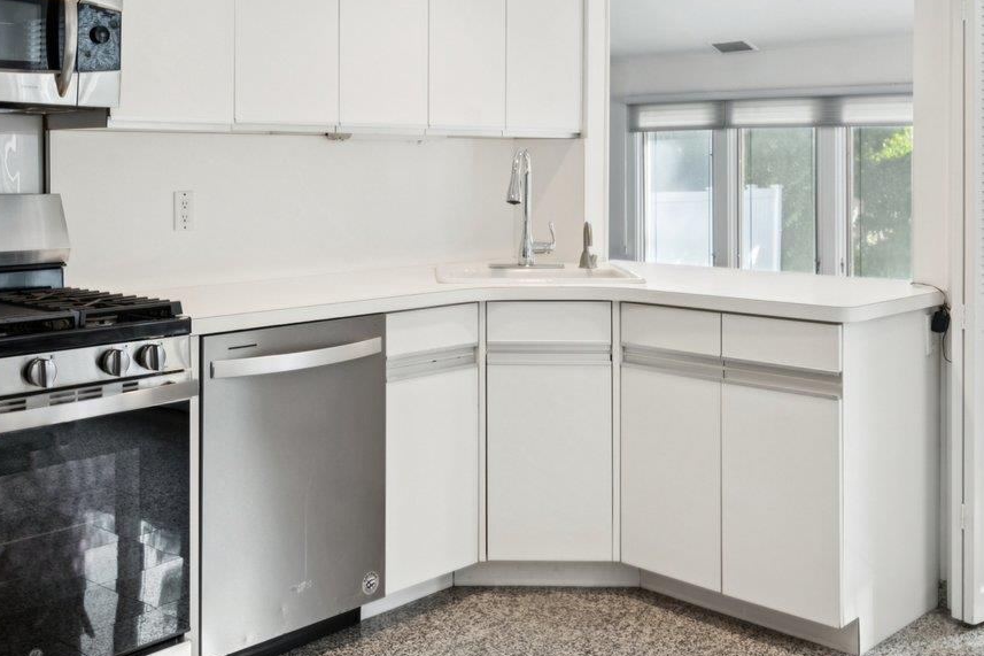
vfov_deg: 30.8
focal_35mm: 43
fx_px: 1175
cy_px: 187
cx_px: 390
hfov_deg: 45.2
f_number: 9
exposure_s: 1/13
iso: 250
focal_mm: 18
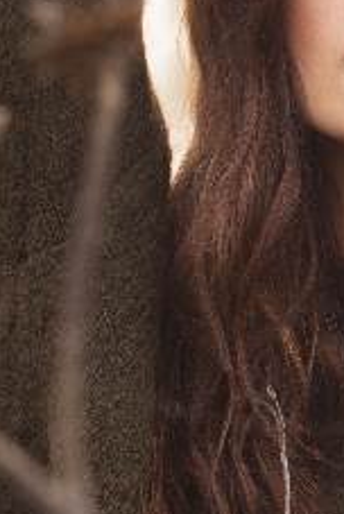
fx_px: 2200
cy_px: 163
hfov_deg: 8.7
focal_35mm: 154
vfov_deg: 13.3
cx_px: 522
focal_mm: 50
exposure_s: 1/160
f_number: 3.5
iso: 100
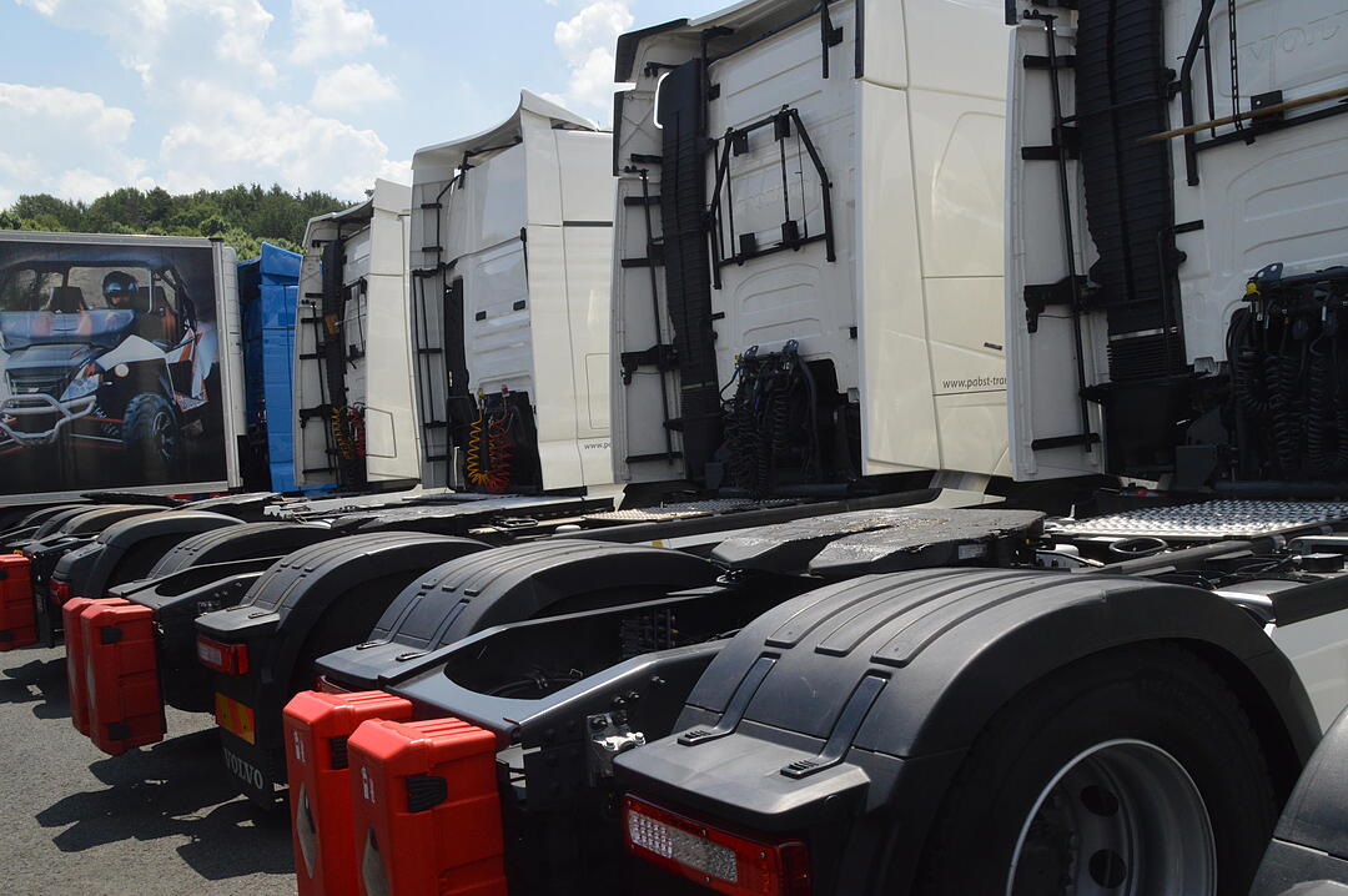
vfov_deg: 35.4
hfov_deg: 51.3
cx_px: 674
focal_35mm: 38
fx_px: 1403
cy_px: 448
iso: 800
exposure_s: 1/800
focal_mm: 25
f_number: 14
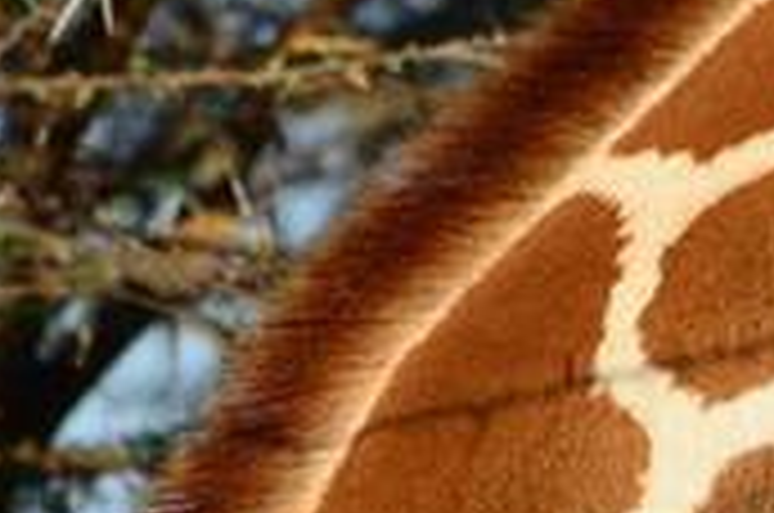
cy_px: 106
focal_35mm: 2443
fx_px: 52427
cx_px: 1544
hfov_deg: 0.8
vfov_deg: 0.6
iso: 200
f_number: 5.6
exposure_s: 1/500
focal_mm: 400
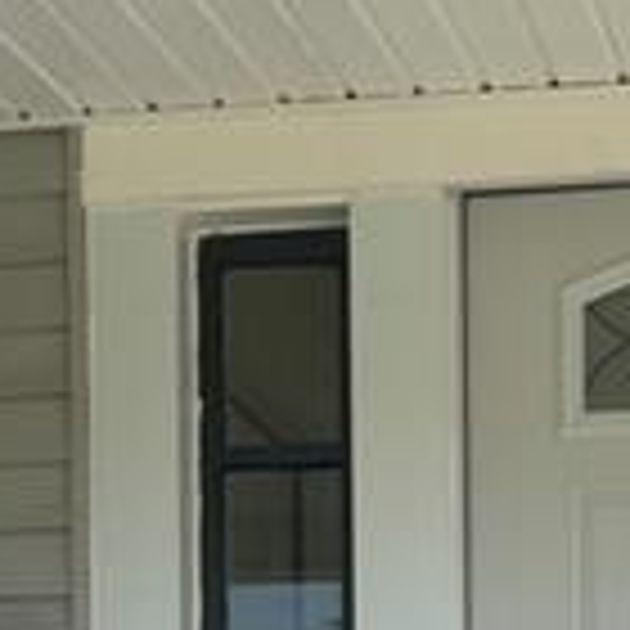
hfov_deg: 13.7
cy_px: 927
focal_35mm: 126
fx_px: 2594
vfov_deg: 13.1
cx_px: 594
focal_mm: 5.96
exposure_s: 1/1590
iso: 50
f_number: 1.6
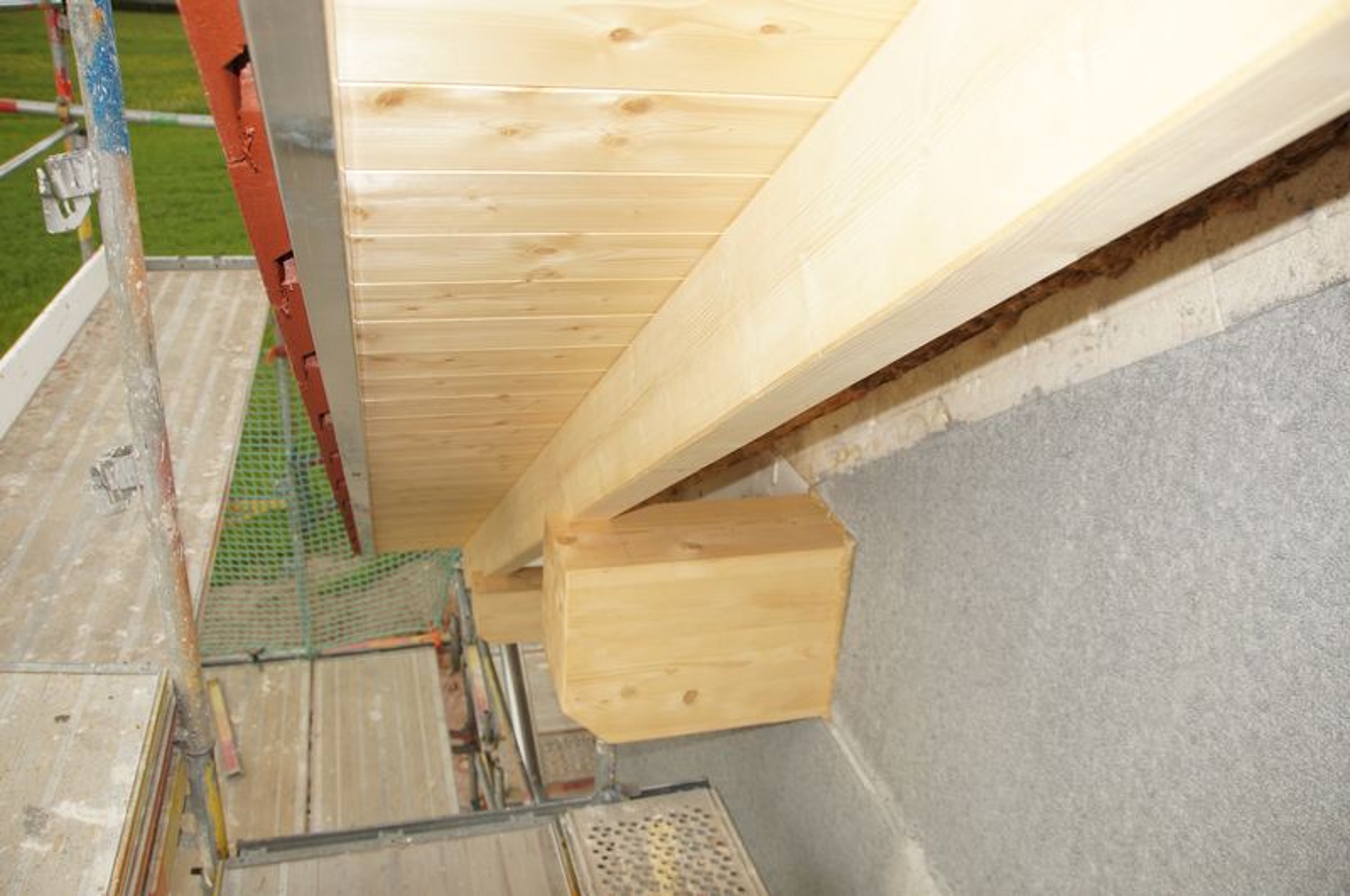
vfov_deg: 47.8
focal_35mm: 27
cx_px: 675
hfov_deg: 67.5
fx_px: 1011
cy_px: 448
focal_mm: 18
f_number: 4.5
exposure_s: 1/80
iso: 100
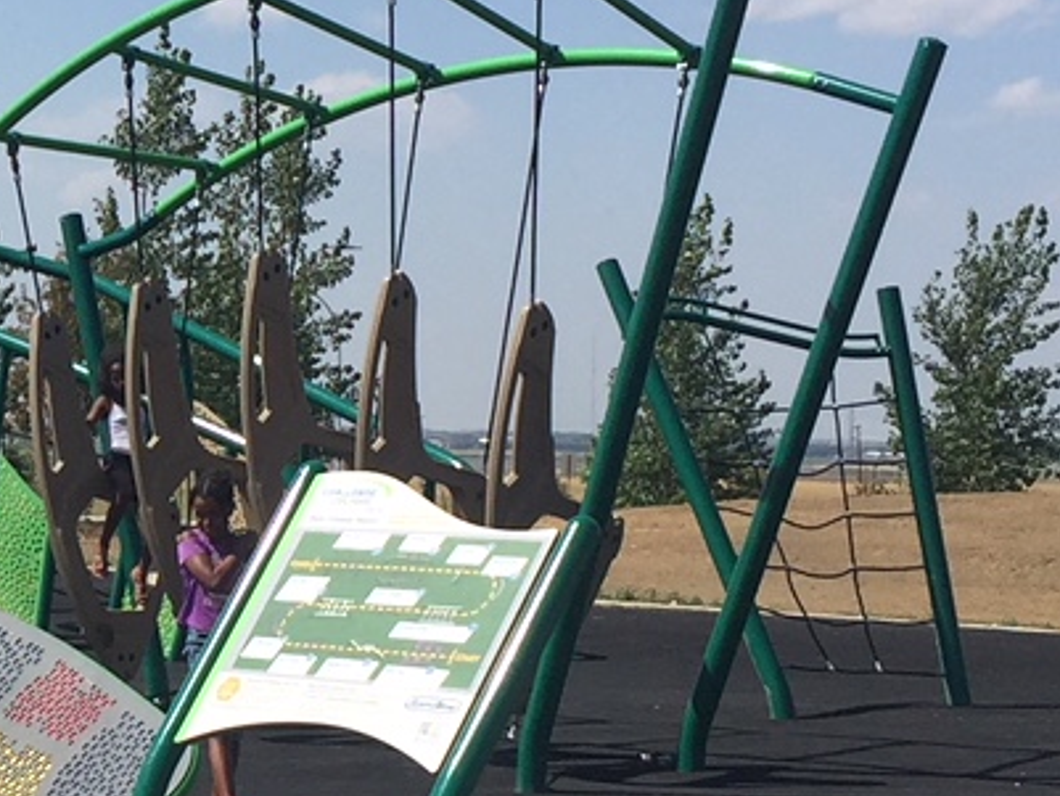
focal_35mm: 118
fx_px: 3614
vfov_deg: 12.6
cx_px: -336
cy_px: 333
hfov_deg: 15.8
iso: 32
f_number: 2.2
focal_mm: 4.15
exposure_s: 1/2639
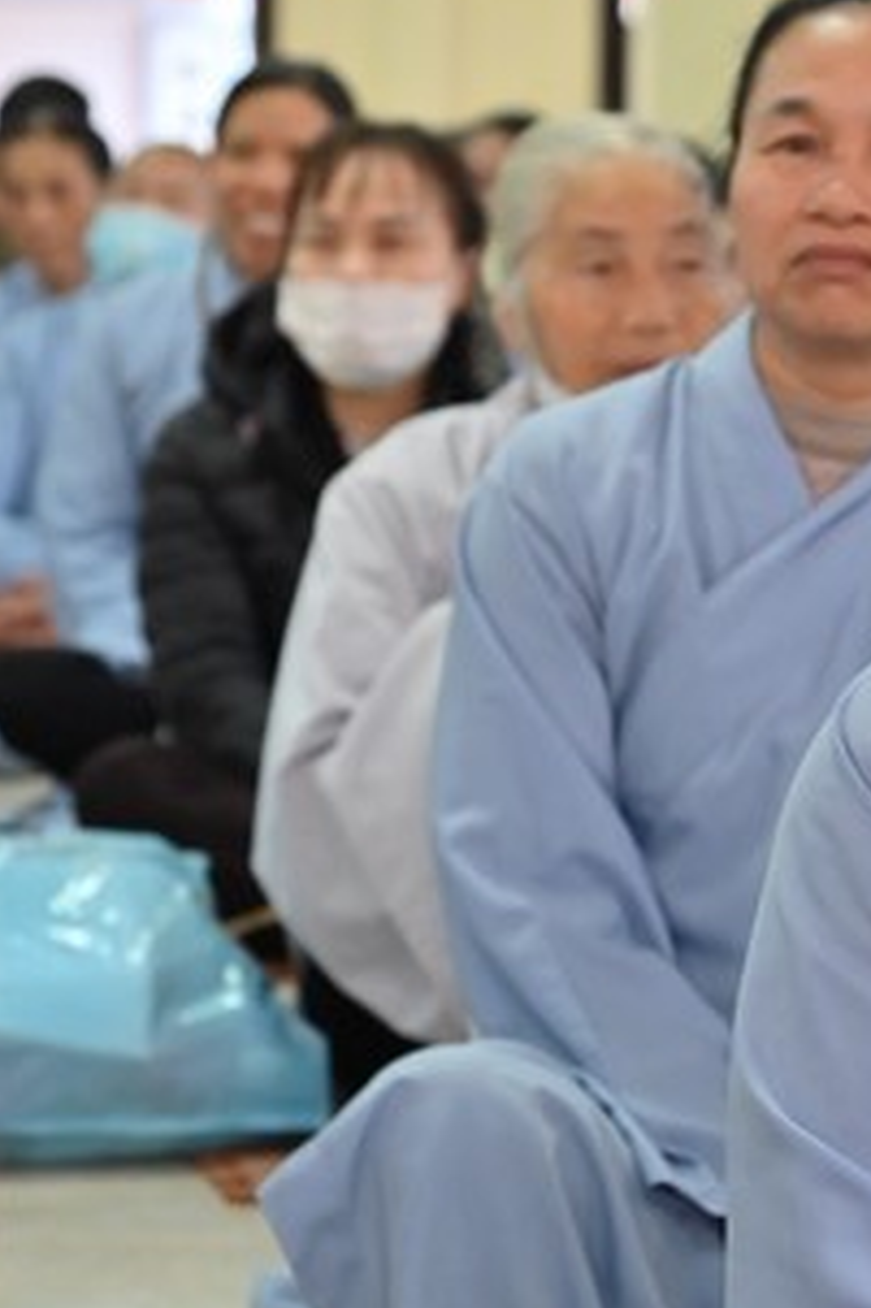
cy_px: 719
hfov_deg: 9.6
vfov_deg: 14.5
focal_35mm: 142
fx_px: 5159
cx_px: 784
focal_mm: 66
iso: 3200
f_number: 5
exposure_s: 1/100
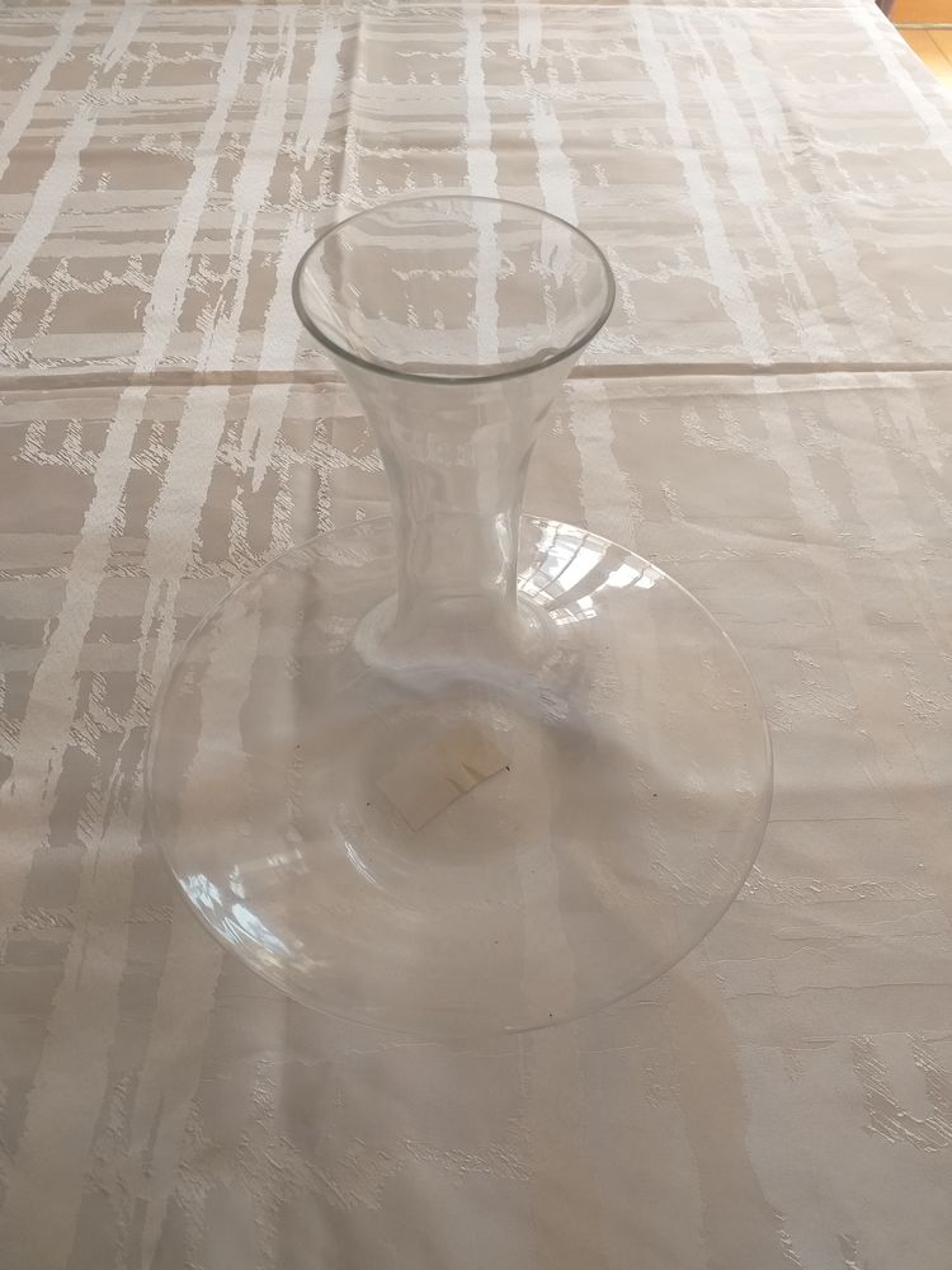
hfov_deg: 53.1
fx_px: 953
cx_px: 476
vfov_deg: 67.3
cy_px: 635
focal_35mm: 26
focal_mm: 3.6
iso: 40
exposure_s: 1/50
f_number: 1.9
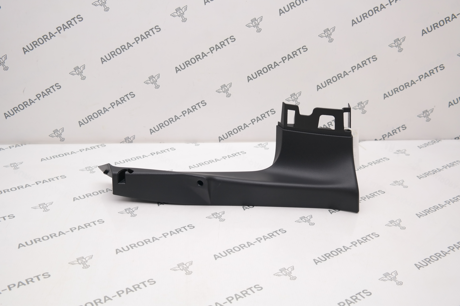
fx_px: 562
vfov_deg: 30.5
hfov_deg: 44.5
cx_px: 230
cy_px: 153
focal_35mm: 44
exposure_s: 1/100
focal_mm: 29
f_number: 4
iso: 200
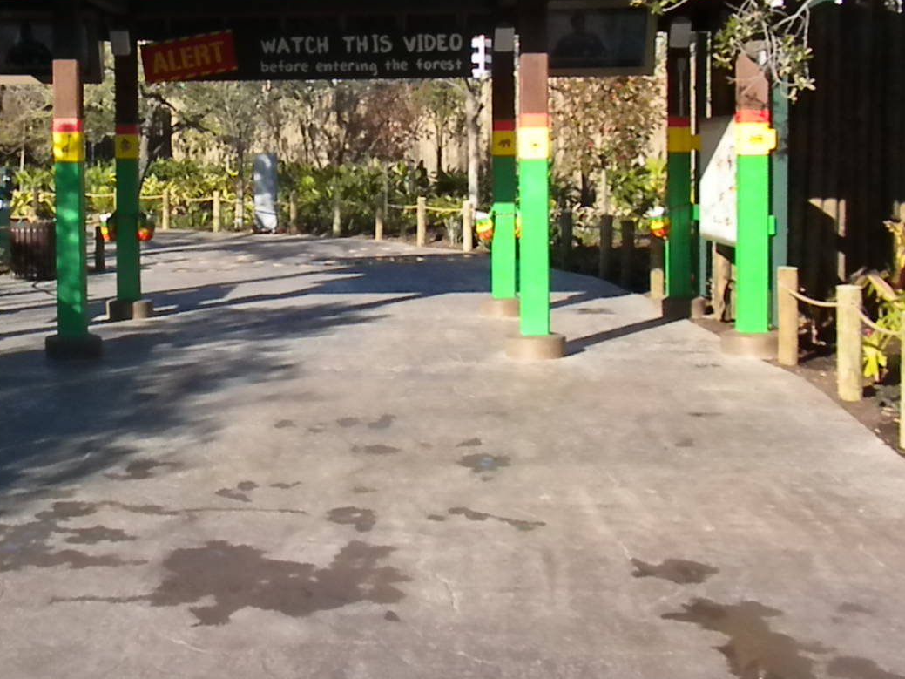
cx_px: 238
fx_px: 1490
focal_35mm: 57
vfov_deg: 25.4
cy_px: 177
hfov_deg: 33.2
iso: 640
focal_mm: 6.6
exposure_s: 1/350
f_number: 10
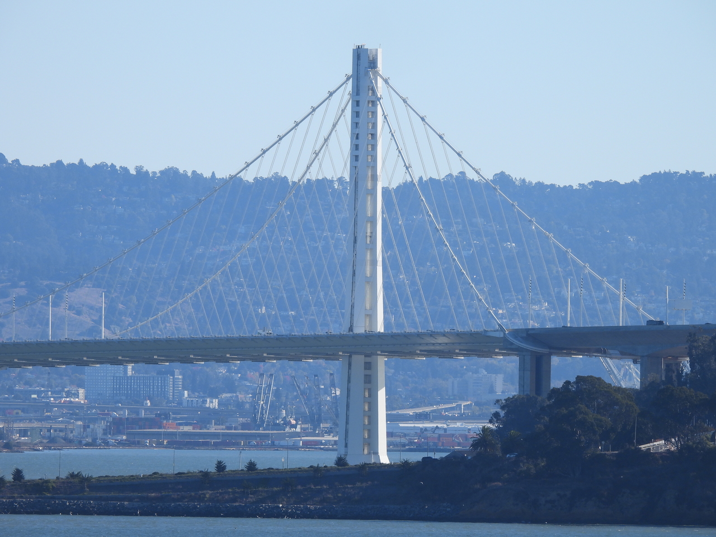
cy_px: 268
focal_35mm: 550
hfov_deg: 3.6
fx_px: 11376
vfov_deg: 2.7
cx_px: 358
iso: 100
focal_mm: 98.1
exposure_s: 1/640
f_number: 5
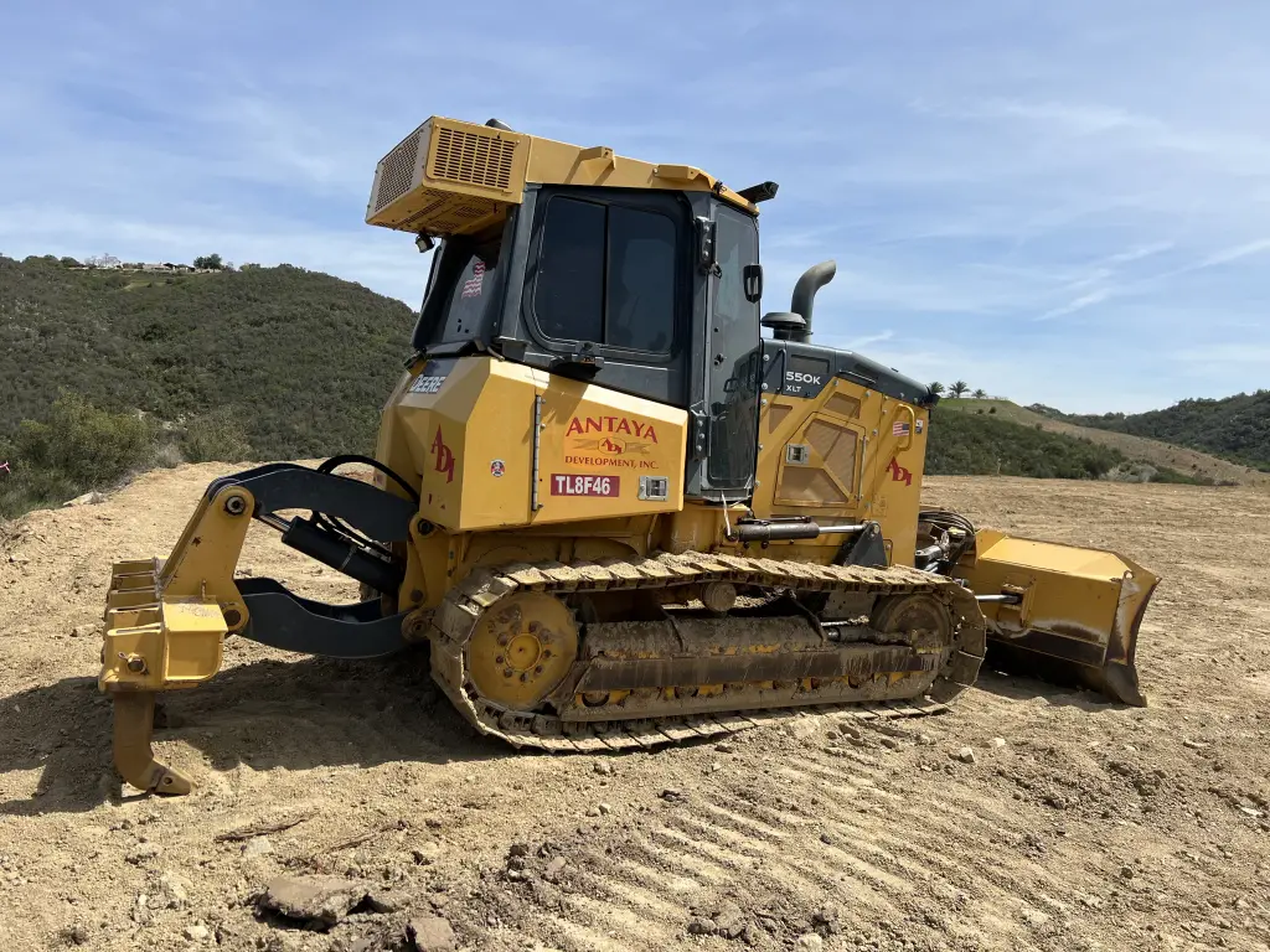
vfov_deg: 53.1
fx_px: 954
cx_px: 635
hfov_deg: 67.3
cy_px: 476
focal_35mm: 26
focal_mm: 5.7
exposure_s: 1/3968
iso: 50
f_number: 1.5
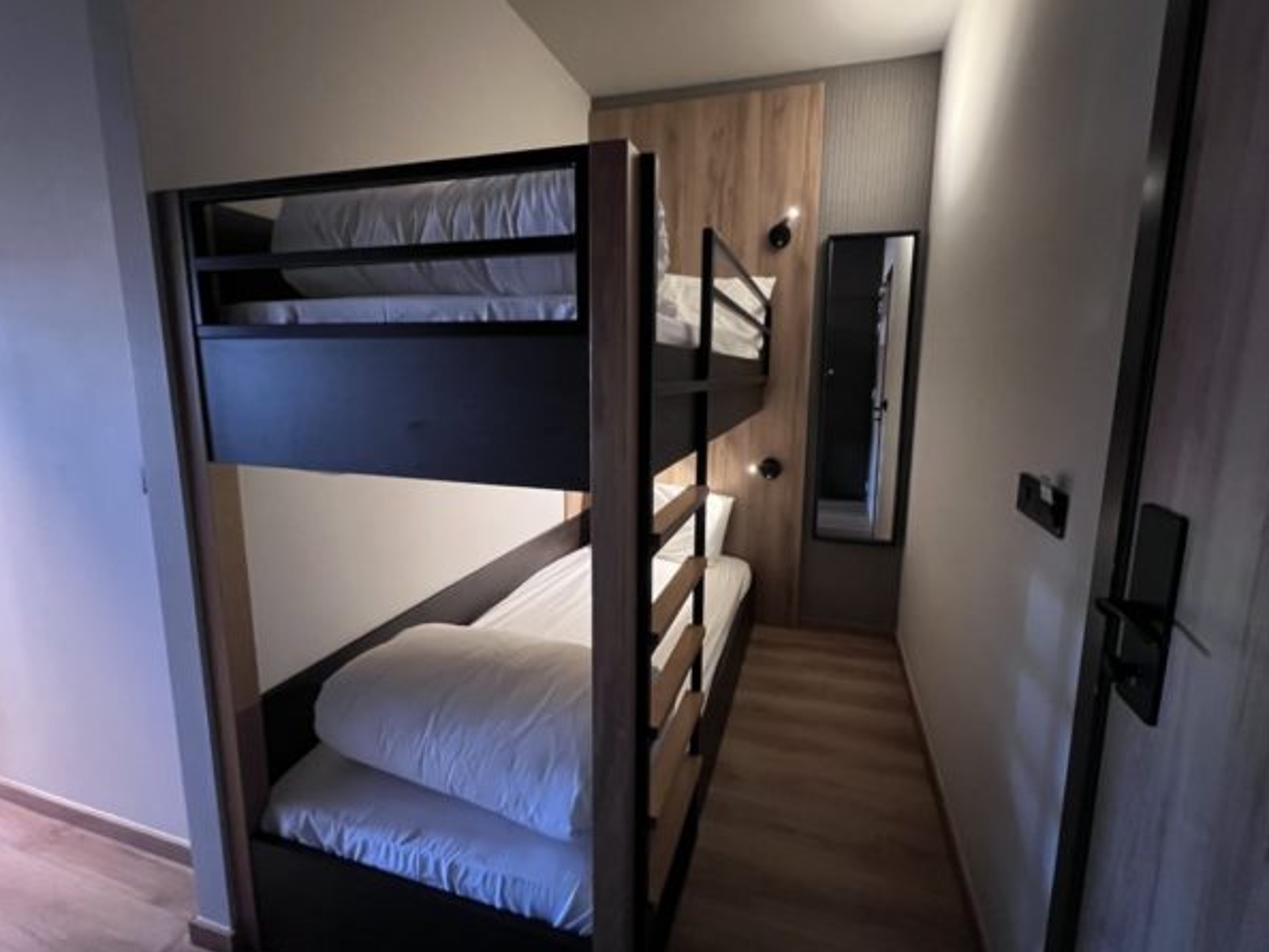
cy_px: 444
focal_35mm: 14
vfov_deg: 85.6
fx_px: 513
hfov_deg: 102.0
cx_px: 664
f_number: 1.8
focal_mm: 1.57
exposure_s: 1/34
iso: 1000
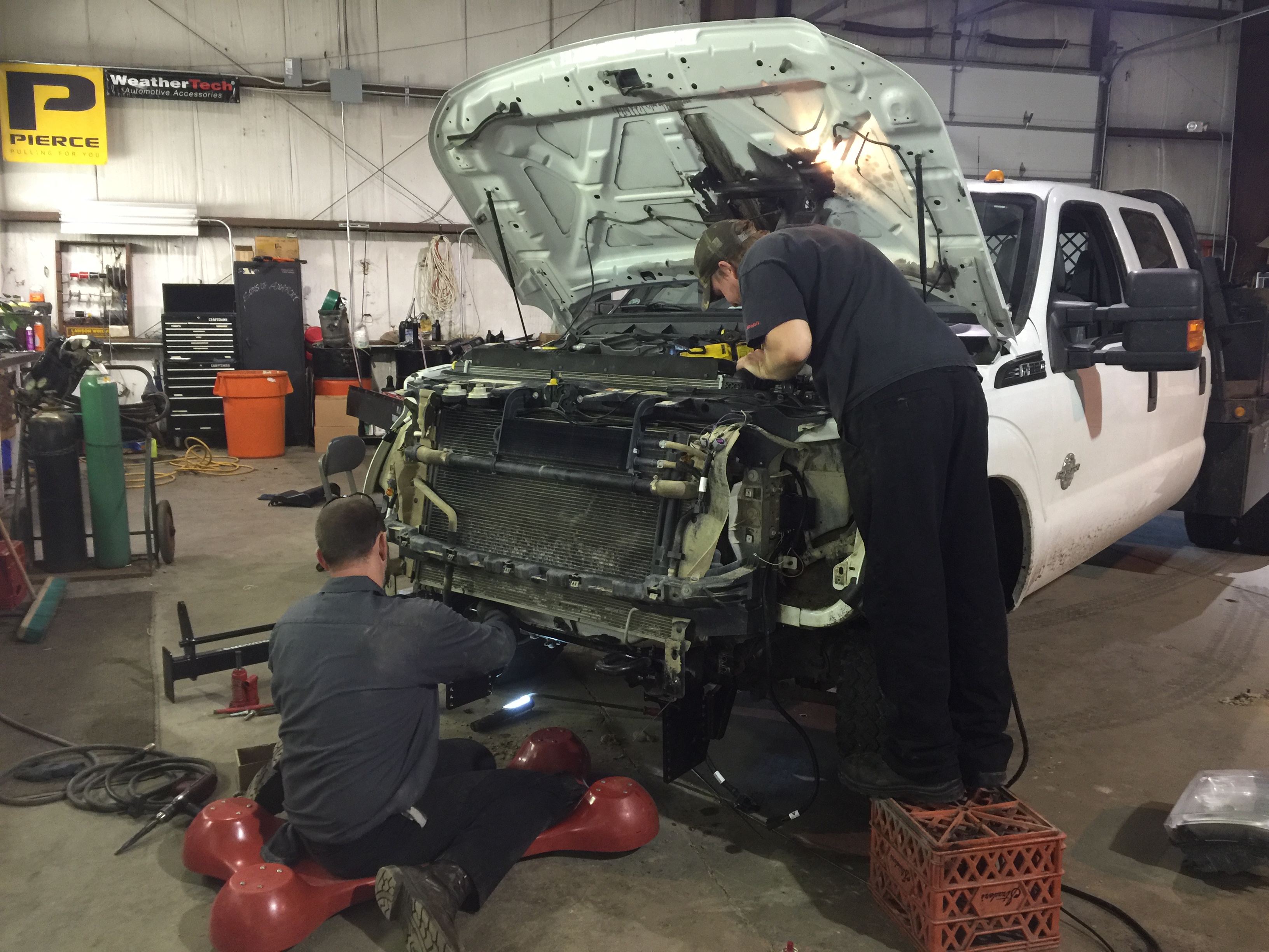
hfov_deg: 61.7
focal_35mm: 29
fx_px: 1063
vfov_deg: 48.2
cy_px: 476
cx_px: 634
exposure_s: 1/10
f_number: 2.2
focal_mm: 4.15
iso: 100
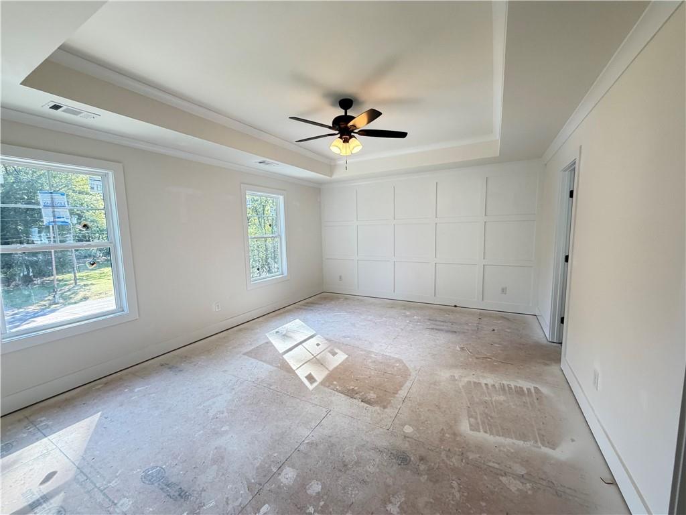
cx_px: 343
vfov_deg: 85.7
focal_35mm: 14
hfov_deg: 102.1
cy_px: 258
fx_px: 277
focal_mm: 2.22
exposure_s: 1/120
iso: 200
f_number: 2.2
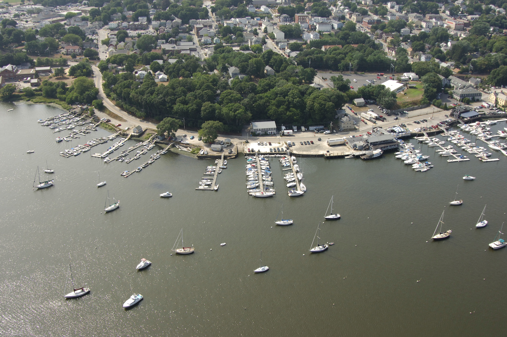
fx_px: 506
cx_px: 254
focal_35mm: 36
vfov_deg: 36.8
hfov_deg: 53.2
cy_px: 168
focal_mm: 24
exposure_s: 1/1250
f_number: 5.6
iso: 400
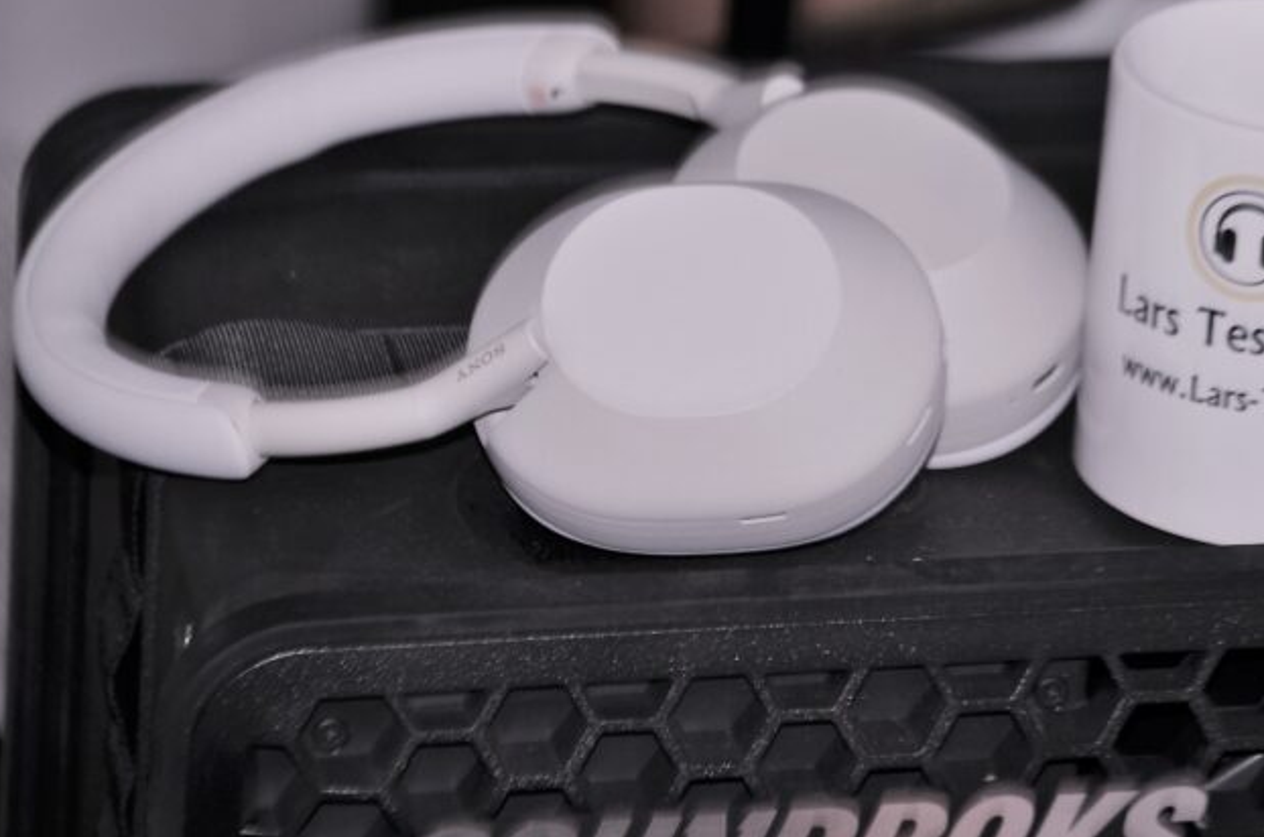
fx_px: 6819
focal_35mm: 195
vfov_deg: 7.0
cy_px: 332
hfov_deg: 10.6
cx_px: 685
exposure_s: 1/30
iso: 200
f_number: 5.6
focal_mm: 105
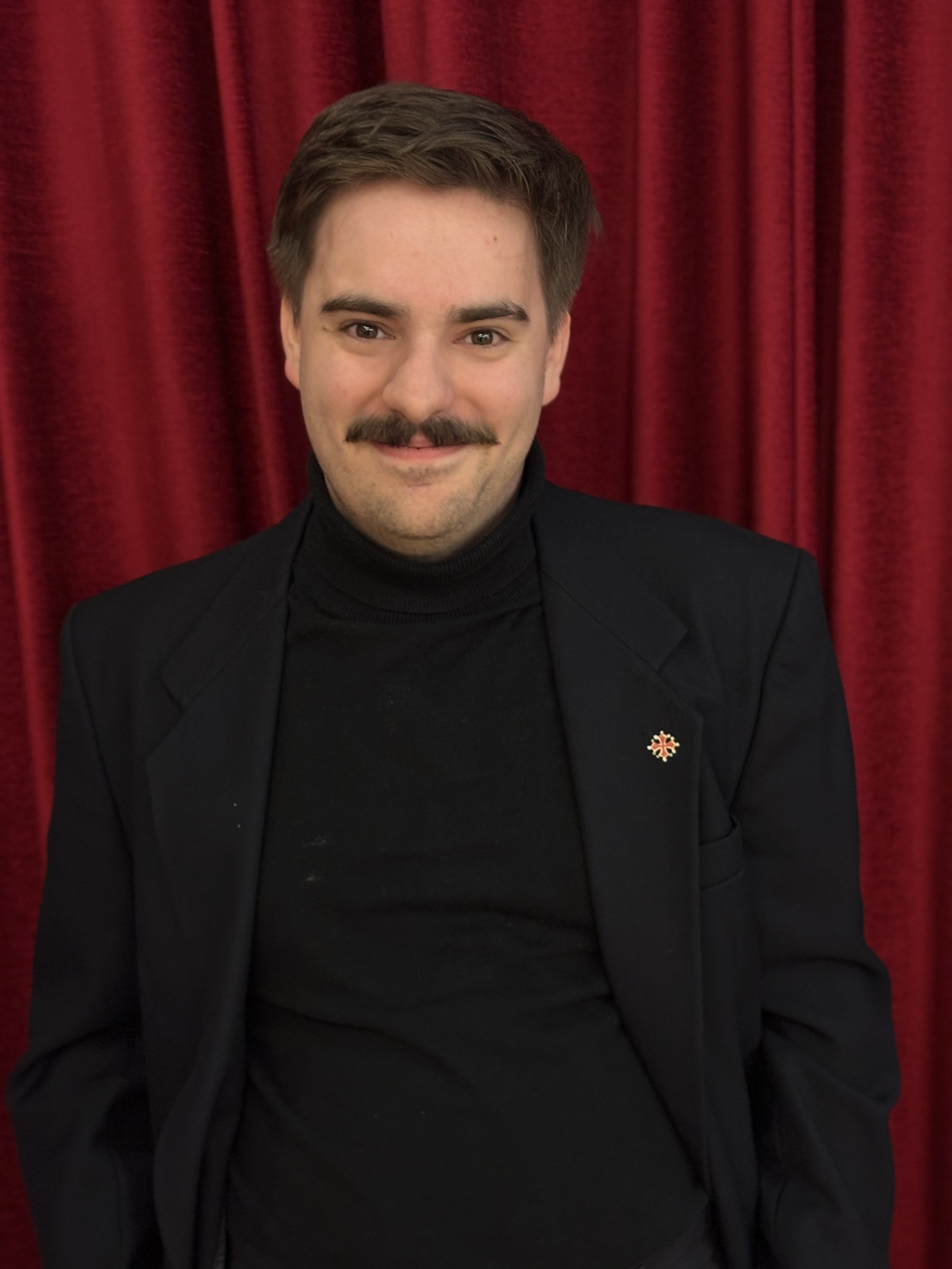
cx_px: 476
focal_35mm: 52
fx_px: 1907
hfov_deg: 28.0
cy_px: 634
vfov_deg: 36.8
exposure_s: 1/33
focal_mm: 5.96
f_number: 1.6
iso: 160
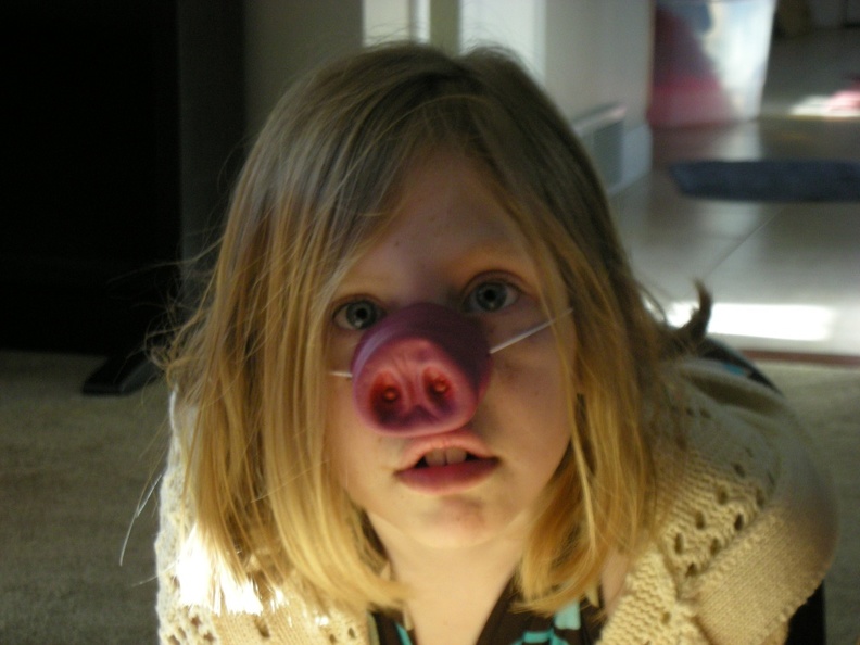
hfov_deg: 18.7
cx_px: 430
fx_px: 2609
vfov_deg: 14.1
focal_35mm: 105
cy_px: 322
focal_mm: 17.4
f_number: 5
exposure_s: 1/22.4
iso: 200
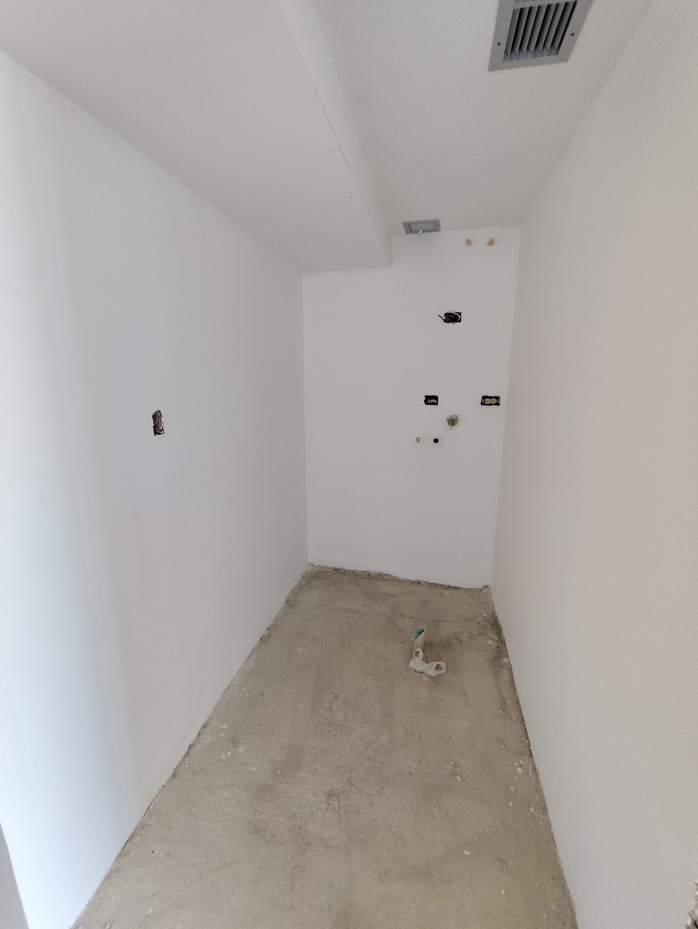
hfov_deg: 78.2
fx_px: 430
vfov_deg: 94.5
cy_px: 464
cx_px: 349
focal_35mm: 16
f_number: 2.2
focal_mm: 1.65
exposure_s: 1/50
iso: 160
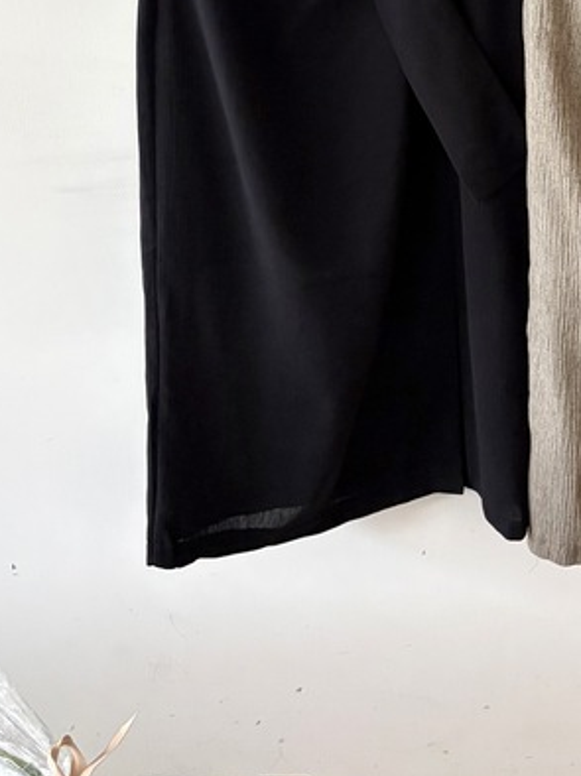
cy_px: -14
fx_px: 1479
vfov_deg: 27.6
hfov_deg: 21.7
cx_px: 536
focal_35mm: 66
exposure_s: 1/60
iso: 400
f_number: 1.6
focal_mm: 5.96
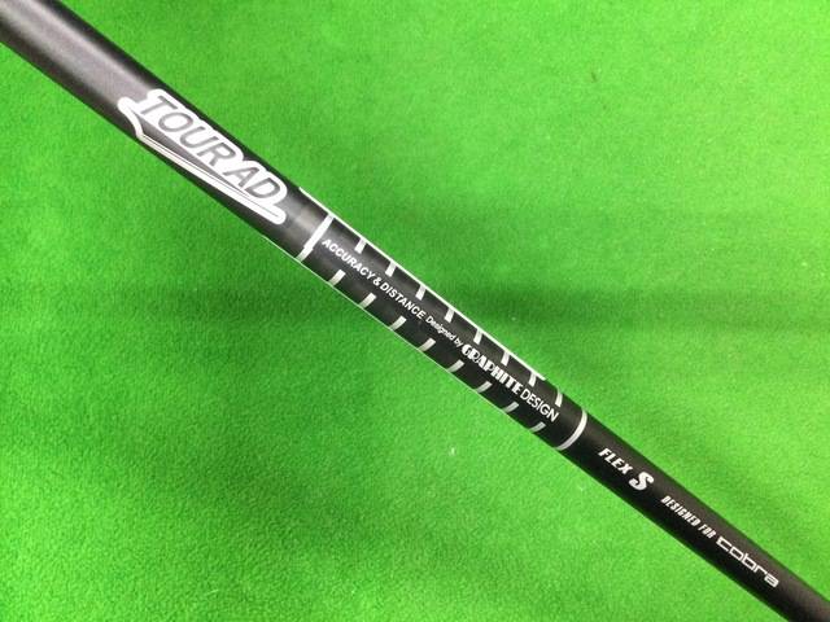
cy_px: 311
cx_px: 415
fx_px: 743
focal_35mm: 31
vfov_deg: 45.4
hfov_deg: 58.4
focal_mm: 3.3
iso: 200
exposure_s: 1/24
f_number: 2.4
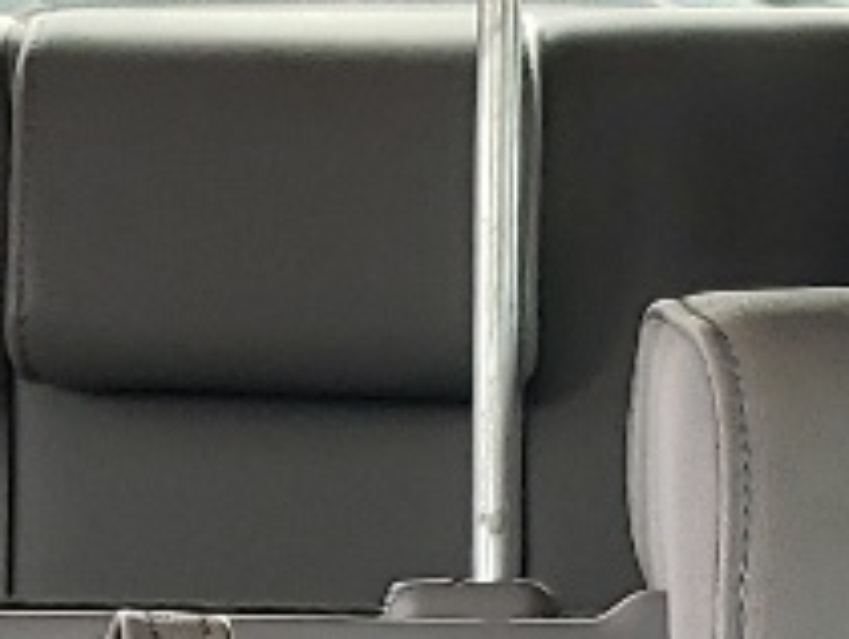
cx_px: 154
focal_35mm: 198
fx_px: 4862
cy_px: 1019
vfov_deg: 7.4
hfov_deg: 9.9
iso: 90
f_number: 1.5
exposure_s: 1/120
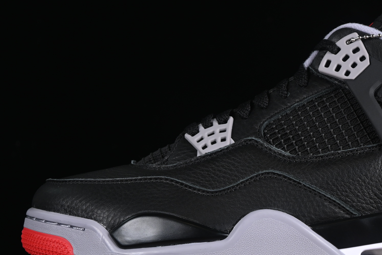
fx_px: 1485
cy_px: 141
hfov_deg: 14.6
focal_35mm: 140
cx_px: 287
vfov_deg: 9.8
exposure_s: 1/60
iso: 160
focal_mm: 50
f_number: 6.3
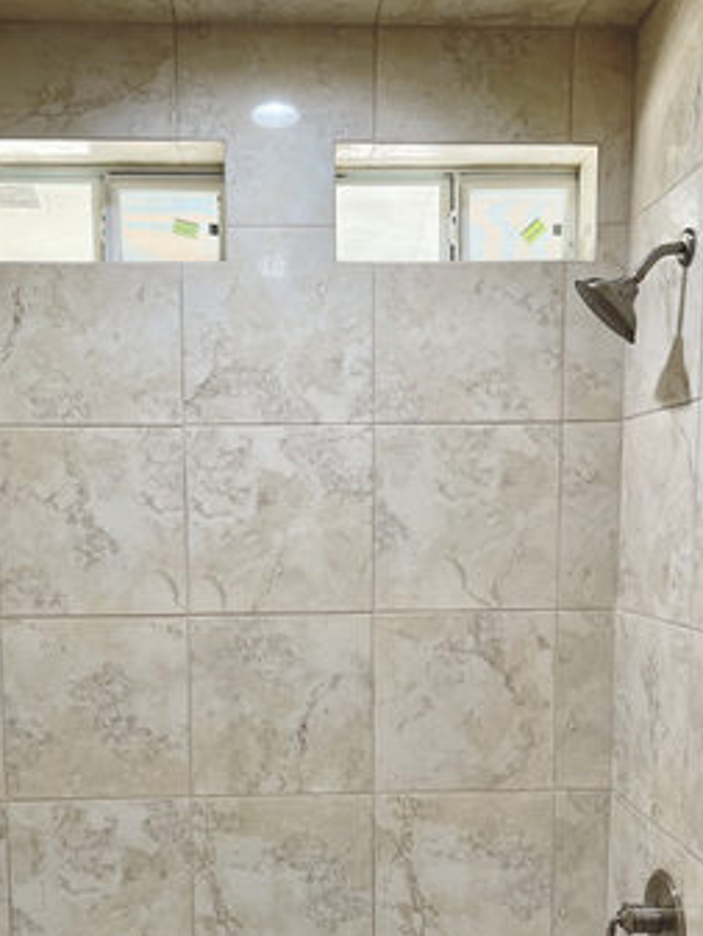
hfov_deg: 38.6
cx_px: 295
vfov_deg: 49.3
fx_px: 1001
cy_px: 617
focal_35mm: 37
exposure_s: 1/120
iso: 100
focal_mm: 5.1
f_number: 1.6
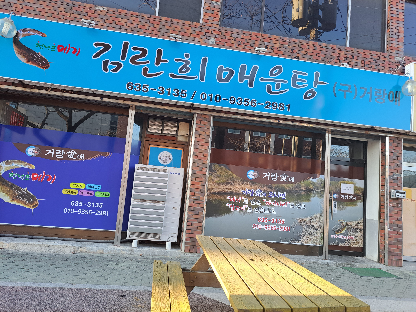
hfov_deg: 71.6
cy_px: 156
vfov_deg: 56.8
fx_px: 288
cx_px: 208
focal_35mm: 24
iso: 50
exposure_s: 1/120
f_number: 1.8
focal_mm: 5.23
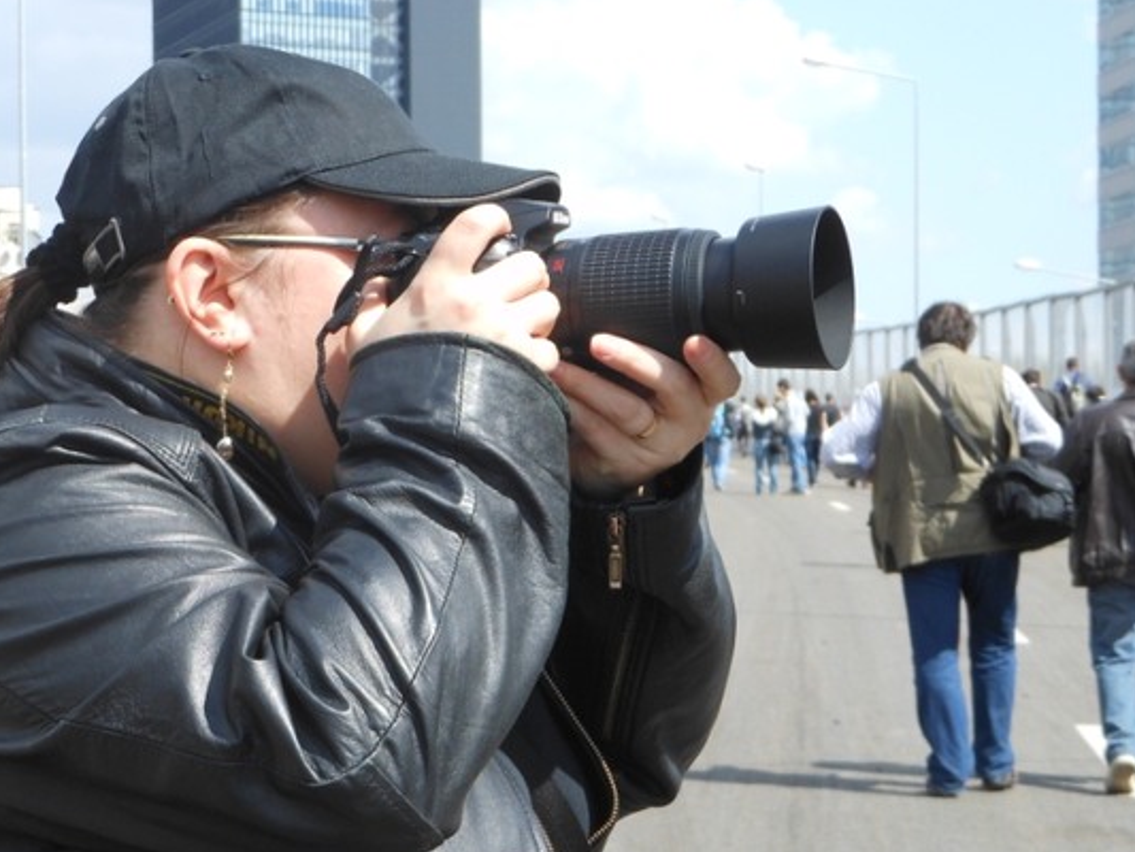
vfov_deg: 13.0
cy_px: 424
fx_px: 3739
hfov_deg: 17.2
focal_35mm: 114
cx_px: 296
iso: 80
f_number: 4.4
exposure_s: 1/320
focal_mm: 13.6
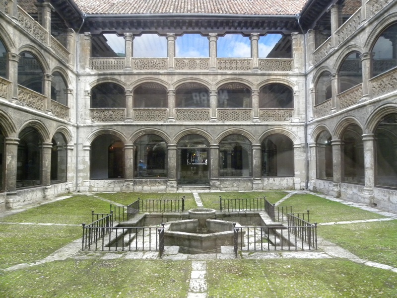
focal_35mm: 26
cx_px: 198
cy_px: 149
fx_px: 298
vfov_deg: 53.1
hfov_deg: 67.3
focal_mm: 4.6
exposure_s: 1/167
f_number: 4
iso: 400
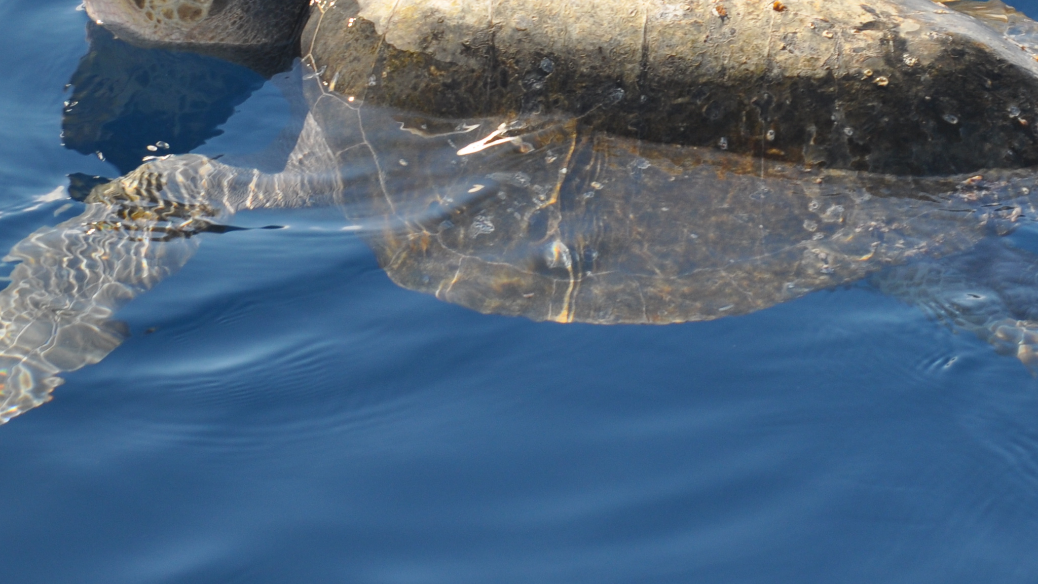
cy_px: 131
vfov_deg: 3.8
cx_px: 785
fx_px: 8863
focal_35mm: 322
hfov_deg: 6.7
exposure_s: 1/200
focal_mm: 98
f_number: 7.1
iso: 200
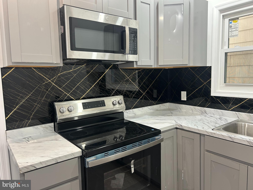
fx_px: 190
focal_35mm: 26
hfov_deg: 67.3
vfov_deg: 53.1
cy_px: 95
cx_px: 126
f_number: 1.5
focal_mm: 5.7
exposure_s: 1/60
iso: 100
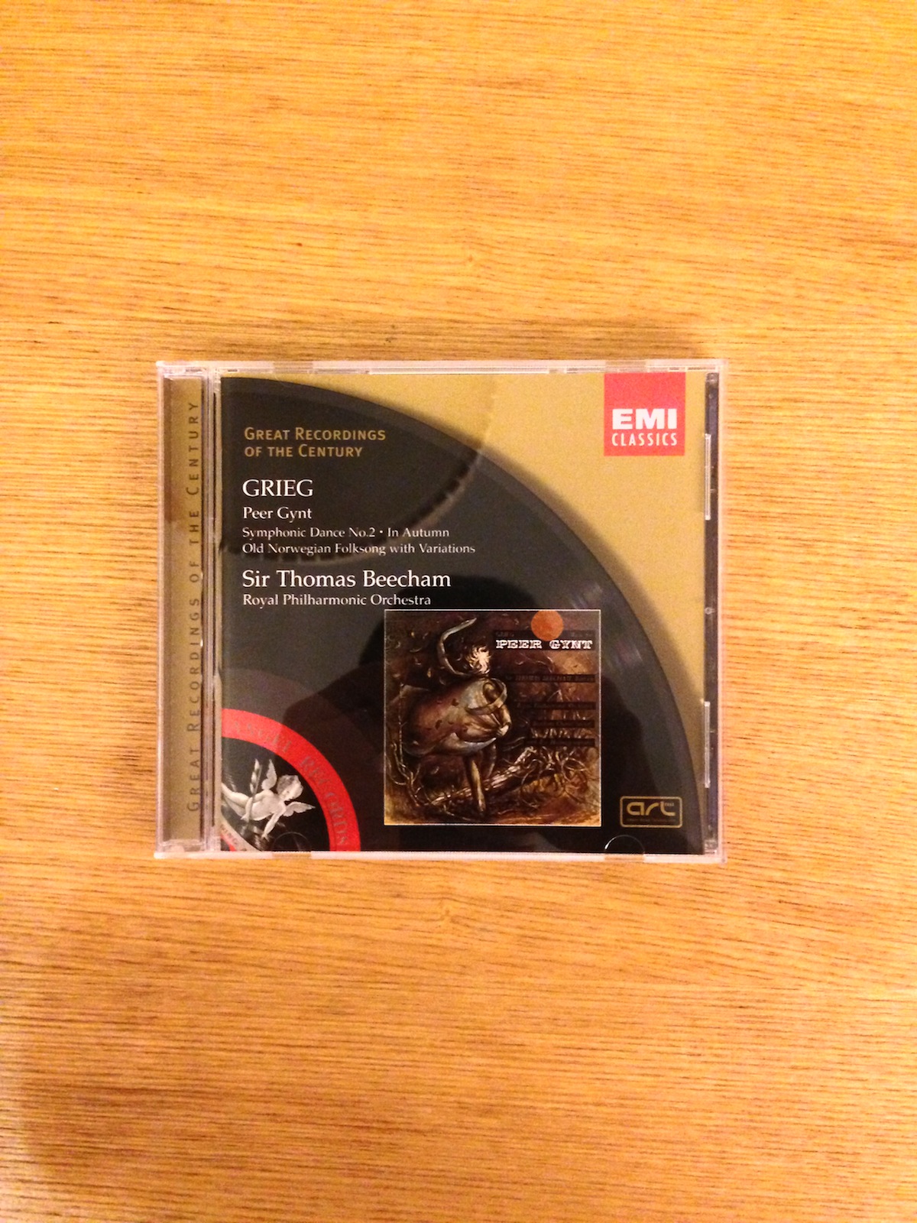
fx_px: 1166
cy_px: 612
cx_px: 458
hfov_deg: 42.9
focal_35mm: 33
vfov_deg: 55.4
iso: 800
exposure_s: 1/15
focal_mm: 4.13
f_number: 2.4
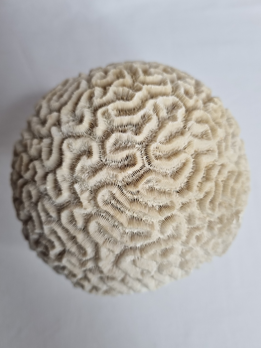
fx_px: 261
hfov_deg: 53.1
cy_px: 174
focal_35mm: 26
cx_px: 130
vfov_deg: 67.3
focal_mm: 5.4
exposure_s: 1/105
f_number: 1.8
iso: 50
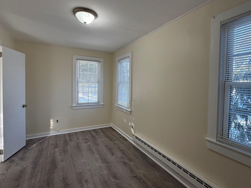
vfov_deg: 71.6
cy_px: 89
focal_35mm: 18
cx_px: 131
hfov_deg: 87.7
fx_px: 131
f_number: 2.2
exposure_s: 1/120
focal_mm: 2.22
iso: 100
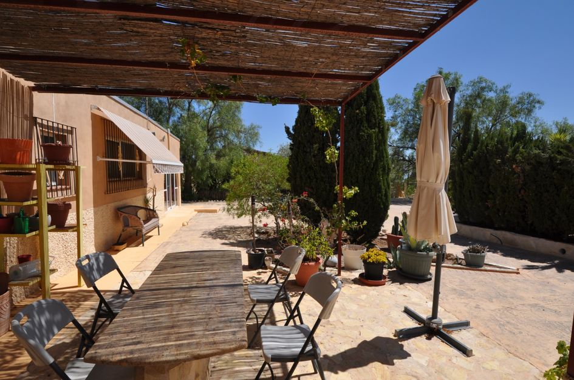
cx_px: 287
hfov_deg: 90.1
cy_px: 190
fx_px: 286
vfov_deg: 67.1
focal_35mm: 18
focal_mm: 12
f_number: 10
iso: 200
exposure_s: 1/400
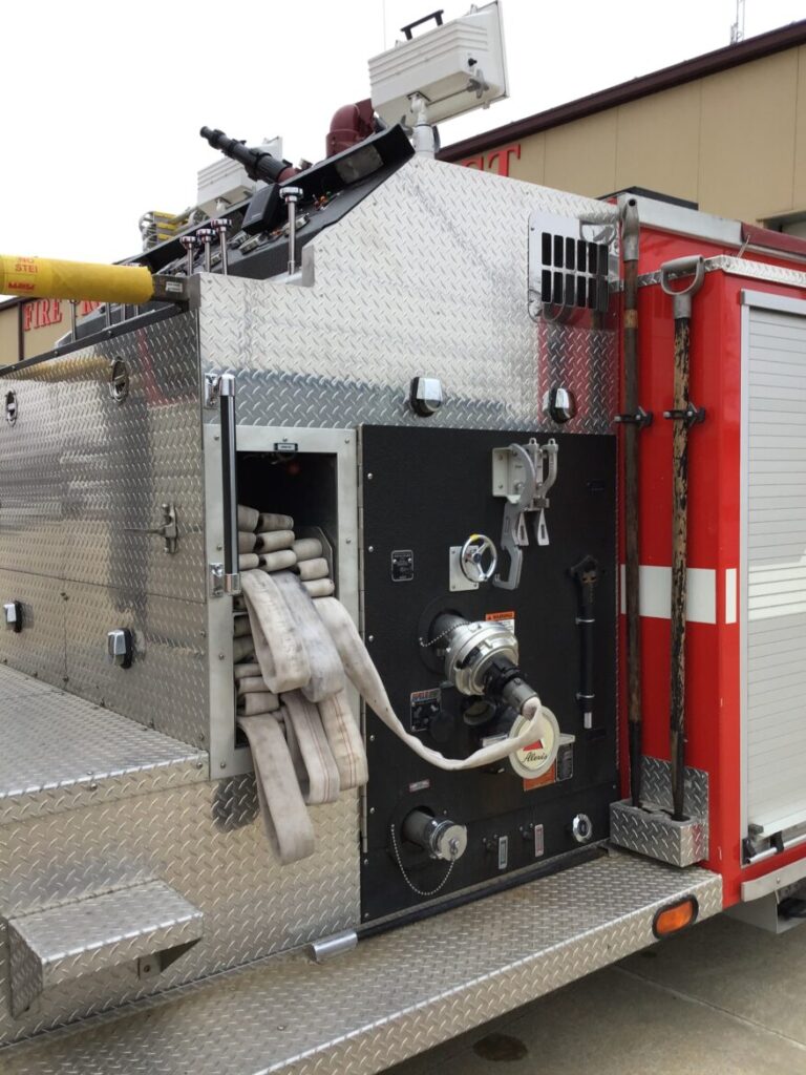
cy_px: 538
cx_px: 403
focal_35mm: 31
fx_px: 962
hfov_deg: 45.4
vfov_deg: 58.4
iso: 25
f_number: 2.4
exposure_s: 1/100
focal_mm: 3.3
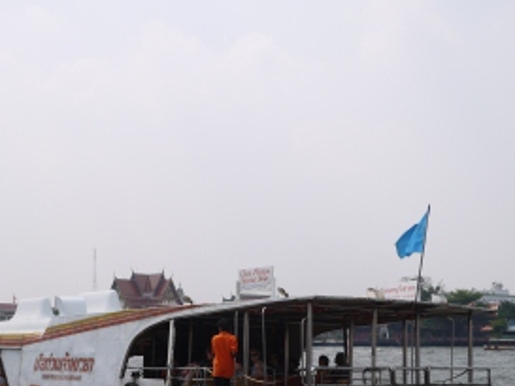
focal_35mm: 59
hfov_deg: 32.7
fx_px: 878
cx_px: 238
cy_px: 305
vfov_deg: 24.5
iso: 160
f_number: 9
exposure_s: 1/500
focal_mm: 18
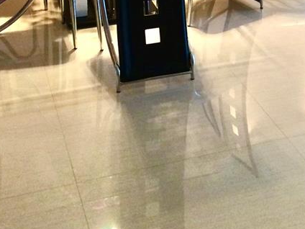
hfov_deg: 22.6
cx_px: 260
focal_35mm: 85
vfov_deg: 15.9
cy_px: -113
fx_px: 749
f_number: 2.2
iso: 50
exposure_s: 1/30
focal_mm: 4.12
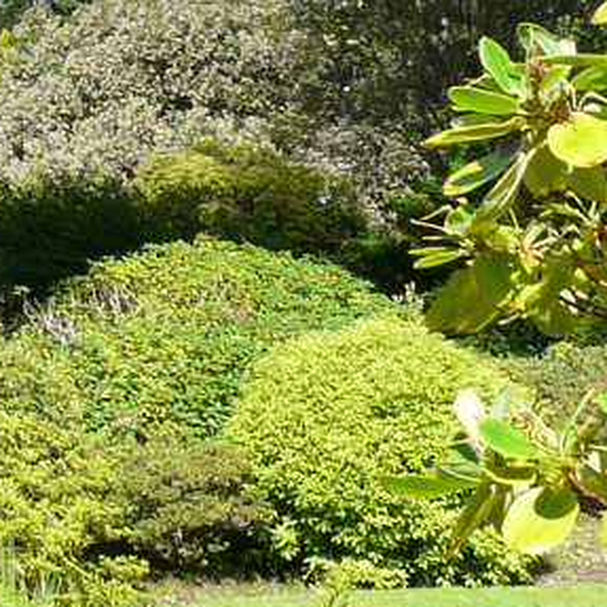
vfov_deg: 13.3
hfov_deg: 12.5
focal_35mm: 124
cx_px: -573
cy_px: -283
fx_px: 2460
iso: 100
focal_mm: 4.6
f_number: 3.2
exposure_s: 1/125
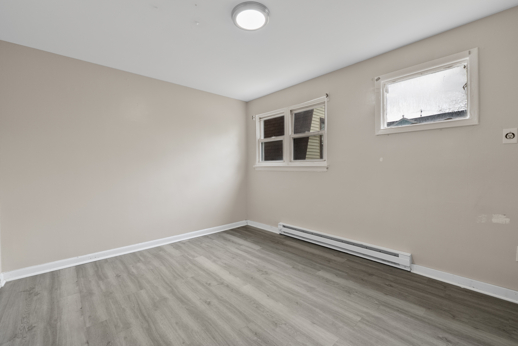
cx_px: 259
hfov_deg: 100.4
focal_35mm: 15
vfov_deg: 77.4
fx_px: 216
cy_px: 173
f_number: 7.1
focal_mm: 10
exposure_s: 1/5
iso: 400
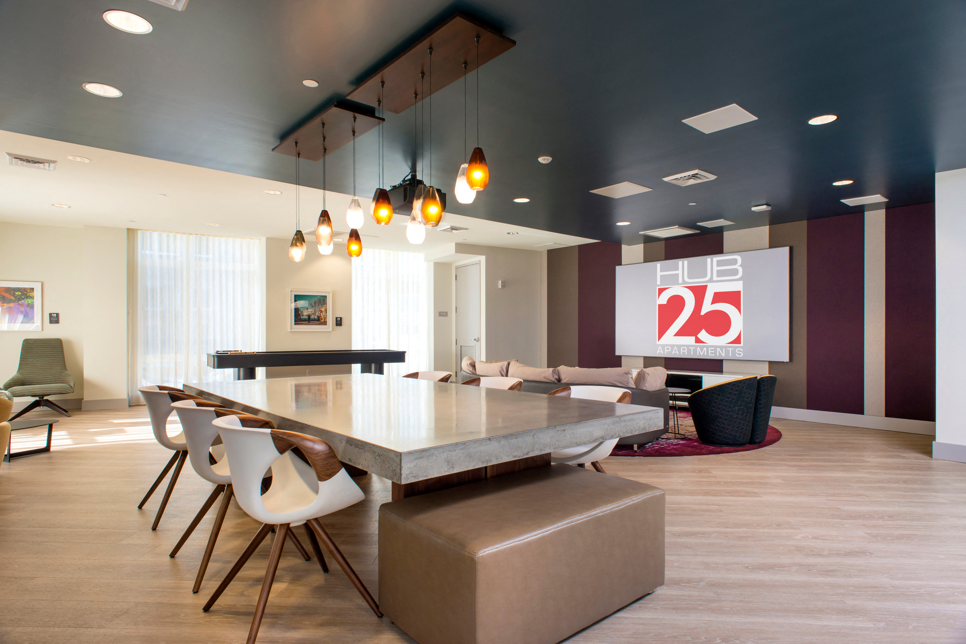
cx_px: 483
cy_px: 322
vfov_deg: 61.9
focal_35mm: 20
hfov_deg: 84.0
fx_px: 537
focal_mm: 20
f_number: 13
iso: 400
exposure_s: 1/10
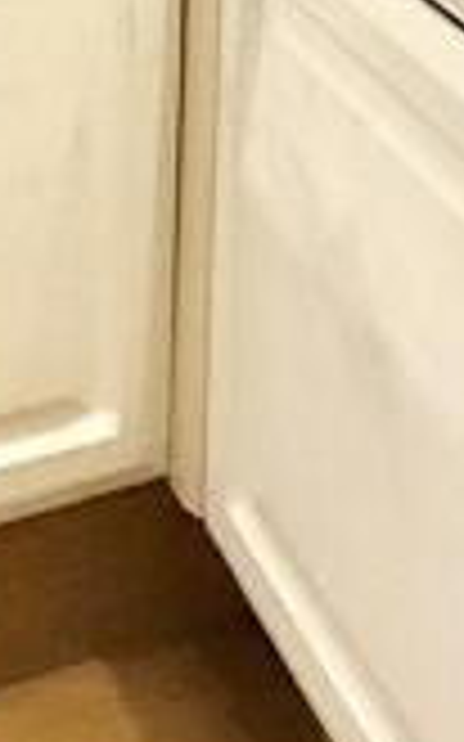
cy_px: -666
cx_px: -496
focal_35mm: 92
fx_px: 1863
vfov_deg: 17.4
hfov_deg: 12.4
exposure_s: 1/50
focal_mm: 2.22
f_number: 2.2
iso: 320
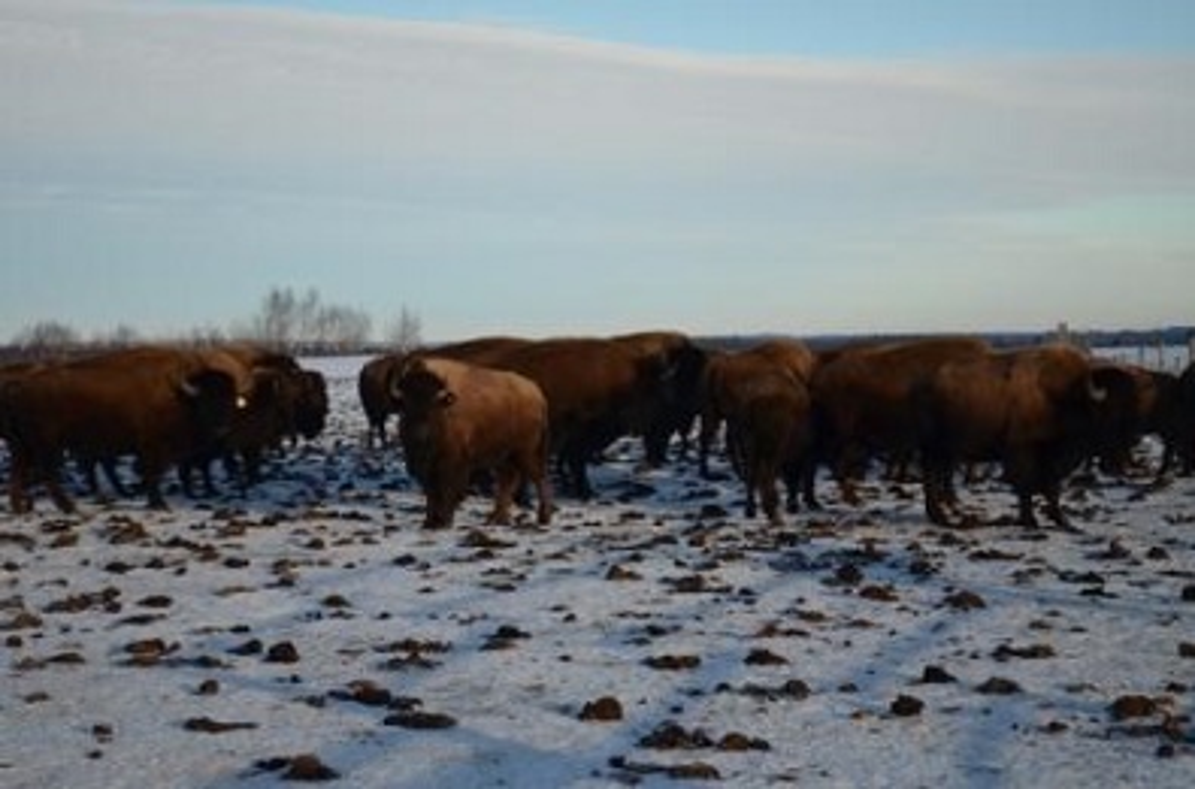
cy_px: 394
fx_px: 2731
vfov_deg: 16.5
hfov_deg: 24.7
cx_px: 598
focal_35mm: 82
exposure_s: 1/1600
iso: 400
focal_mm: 55
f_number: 5.6
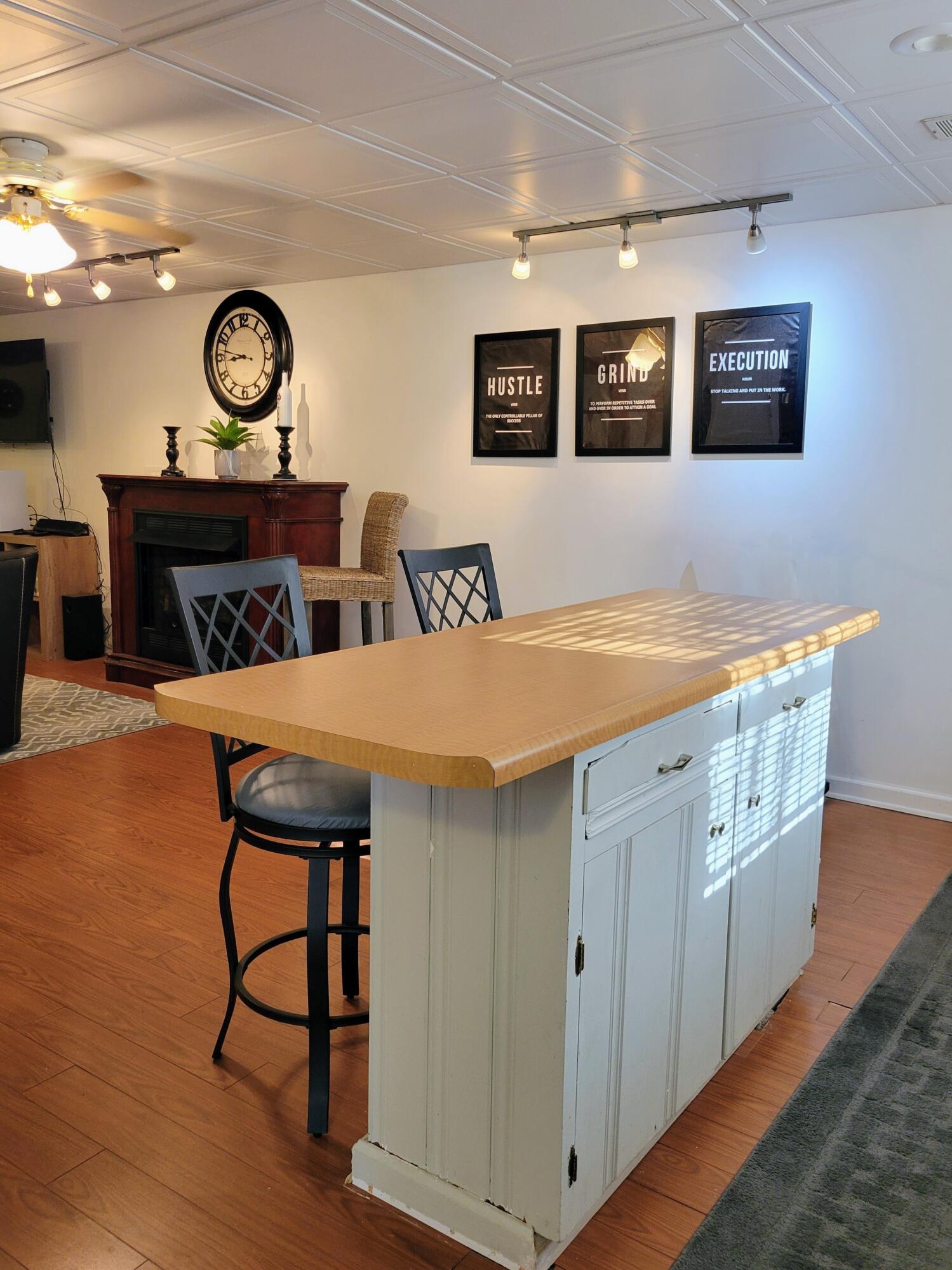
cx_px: 476
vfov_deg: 67.3
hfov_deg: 53.0
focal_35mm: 26
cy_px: 635
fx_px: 954
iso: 200
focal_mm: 5.4
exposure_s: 1/120
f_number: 1.8
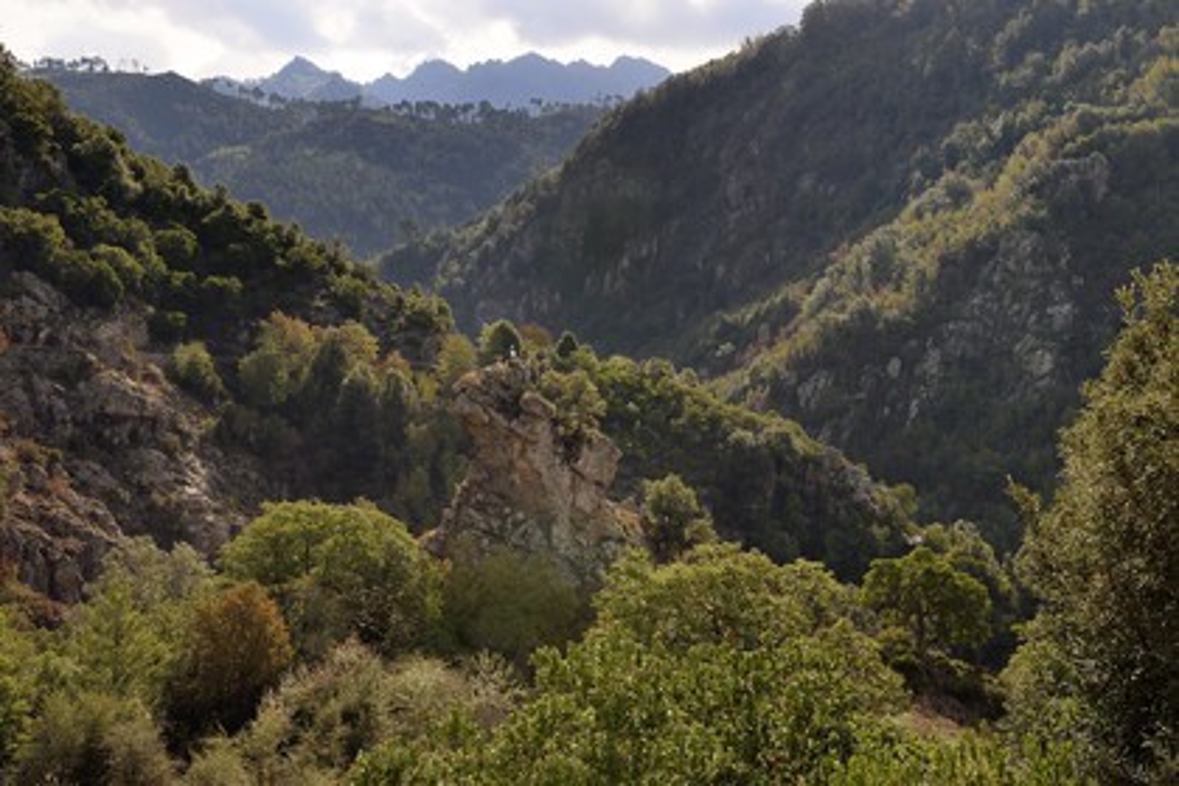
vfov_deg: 29.9
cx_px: 590
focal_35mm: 45
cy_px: 393
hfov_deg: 43.6
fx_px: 1474
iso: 200
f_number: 10
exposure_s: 1/250
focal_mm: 45
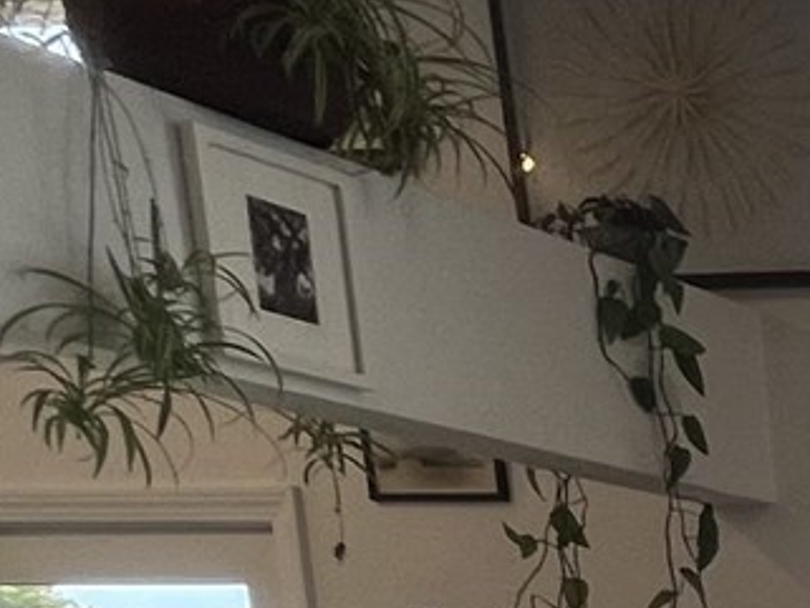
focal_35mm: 83
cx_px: 1961
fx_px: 1943
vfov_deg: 14.6
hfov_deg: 14.6
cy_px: 1229
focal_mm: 1.57
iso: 32
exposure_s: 1/224
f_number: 1.8
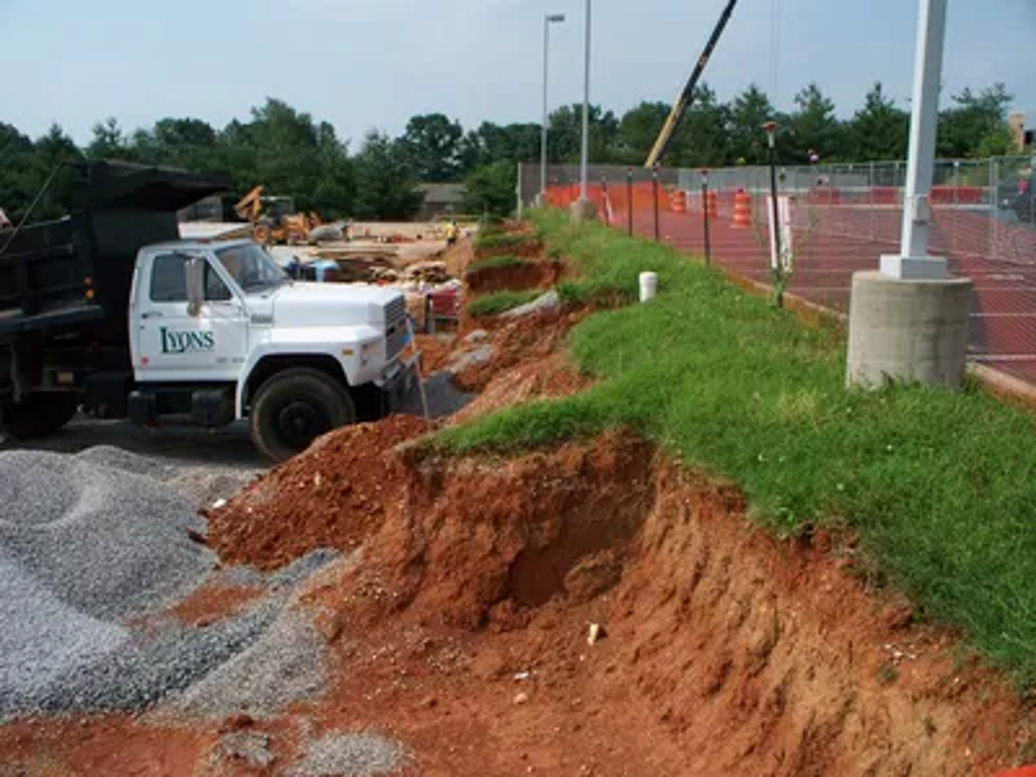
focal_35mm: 36
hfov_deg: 51.4
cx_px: 518
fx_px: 1077
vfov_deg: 39.7
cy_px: 388
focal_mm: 7.54
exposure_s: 1/500
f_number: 5
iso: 64
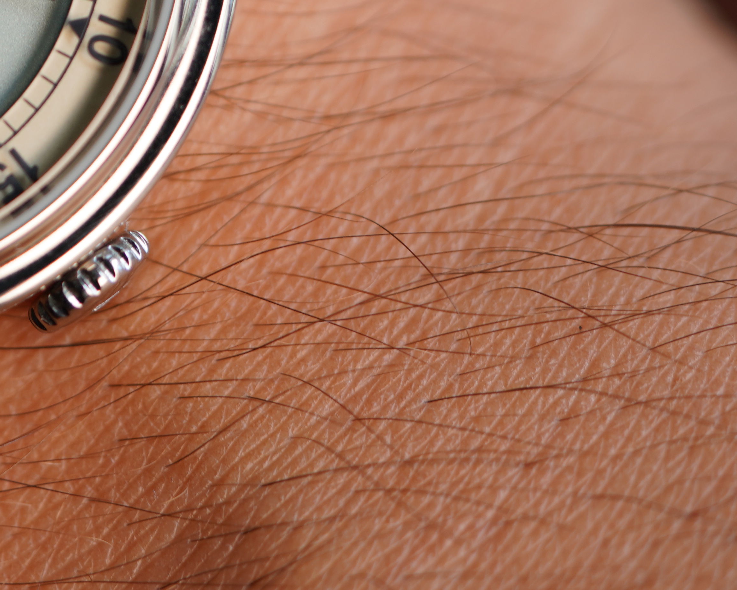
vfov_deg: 5.3
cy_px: -192
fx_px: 6368
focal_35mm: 292
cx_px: -117
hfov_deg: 6.6
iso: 100
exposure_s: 1/100
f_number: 2.8
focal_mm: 90
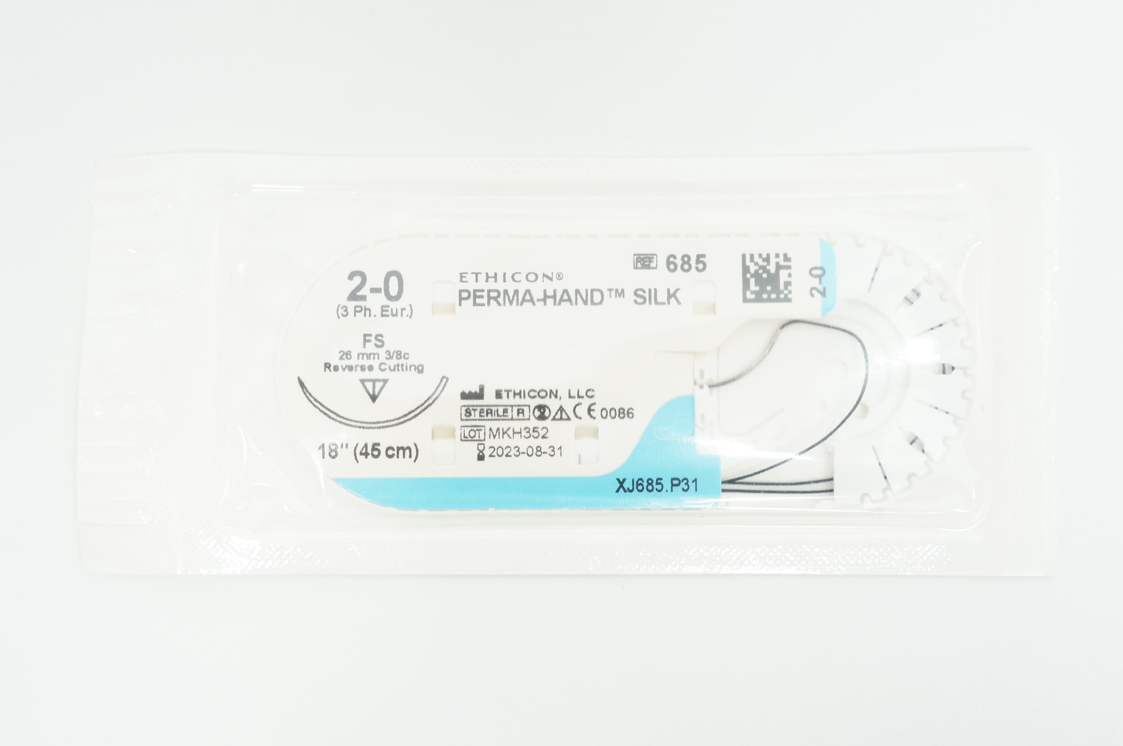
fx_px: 1309
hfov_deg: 46.4
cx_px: 562
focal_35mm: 42
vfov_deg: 31.8
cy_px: 373
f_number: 5.6
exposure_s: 1/30
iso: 400
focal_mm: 28
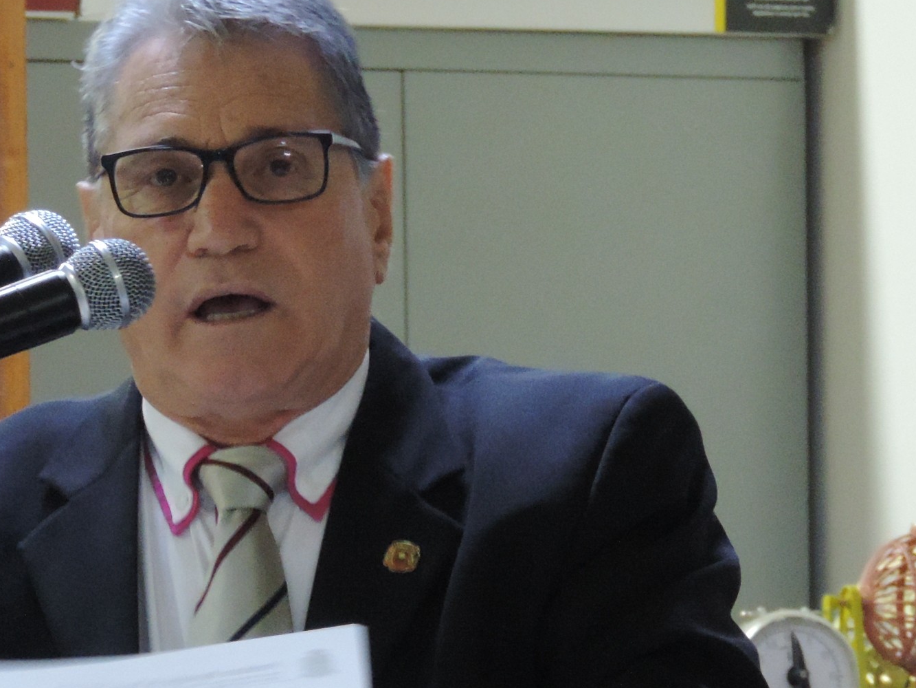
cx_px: 170
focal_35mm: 612
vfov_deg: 2.4
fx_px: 16196
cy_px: 425
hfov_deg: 3.2
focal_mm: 44.5
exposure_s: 1/10
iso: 800
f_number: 4.7
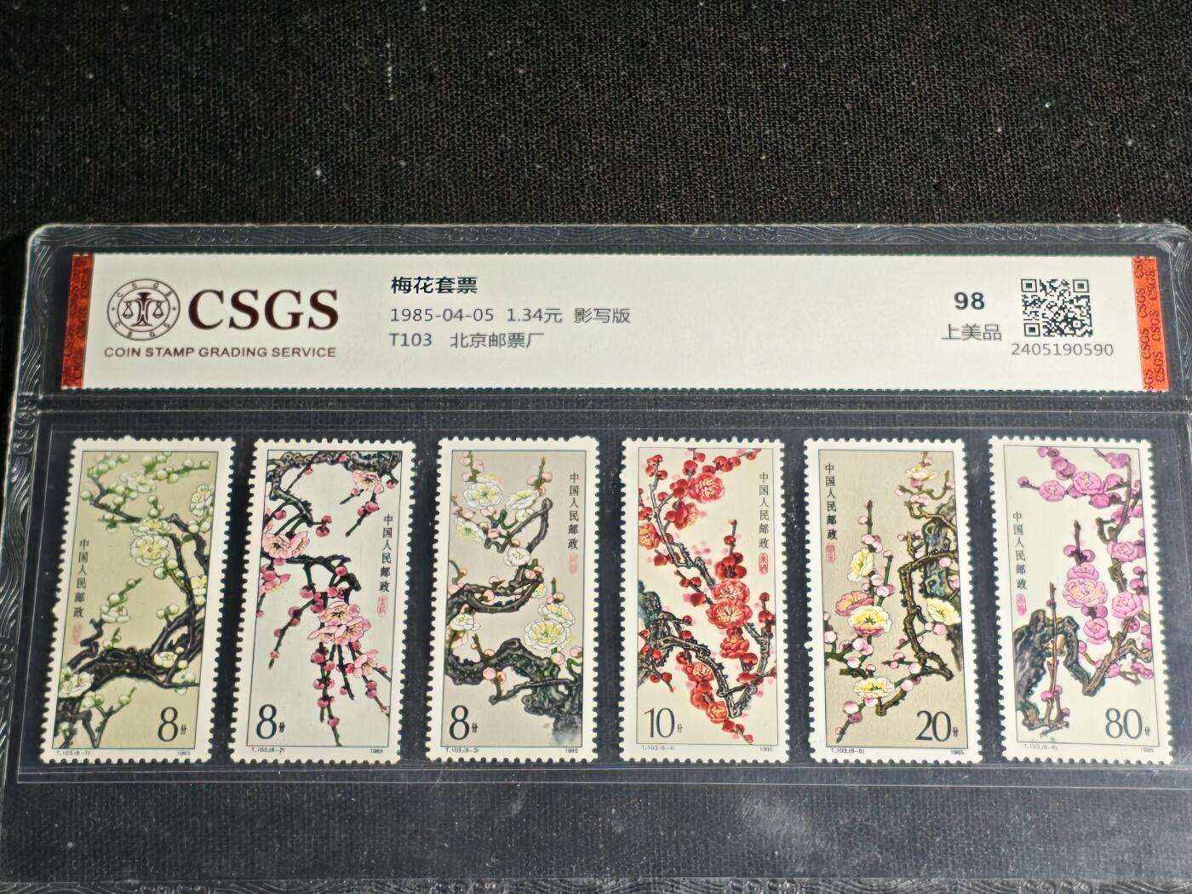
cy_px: 447
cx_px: 596
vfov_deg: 15.9
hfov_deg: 21.1
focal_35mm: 93
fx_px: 3202
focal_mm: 4.94
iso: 50
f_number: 1.5
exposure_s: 1/256
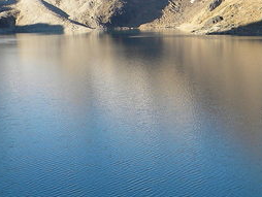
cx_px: 164
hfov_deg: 22.9
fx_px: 644
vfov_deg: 17.3
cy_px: 50
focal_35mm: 85
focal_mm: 6.4
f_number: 3.7
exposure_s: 1/372
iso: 80
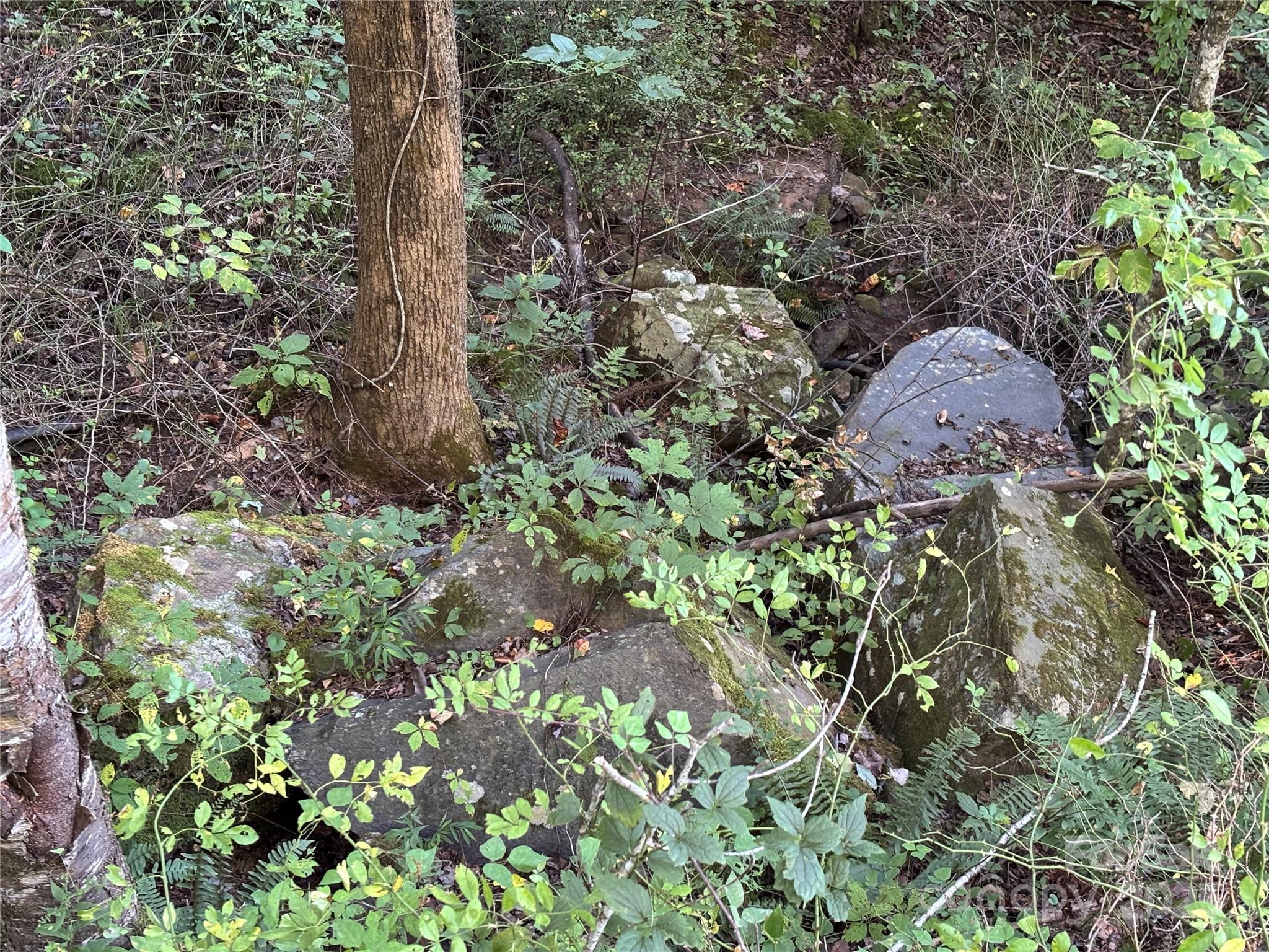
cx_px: 634
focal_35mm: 52
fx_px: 1906
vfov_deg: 28.0
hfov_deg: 36.8
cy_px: 476
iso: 320
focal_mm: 5.96
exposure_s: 1/33
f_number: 1.6
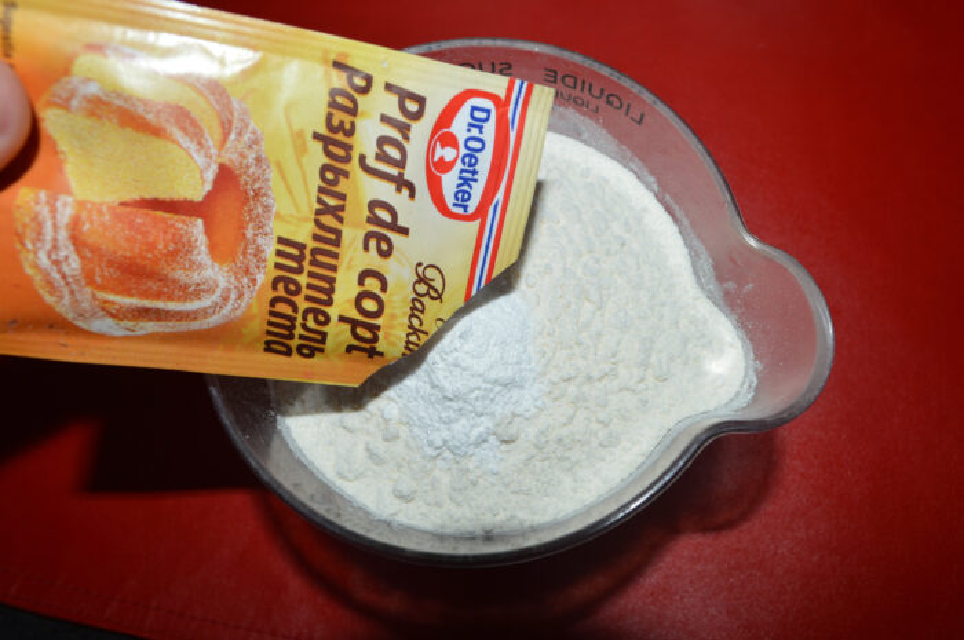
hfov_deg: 67.4
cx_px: 482
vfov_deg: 47.8
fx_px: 722
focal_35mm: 27
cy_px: 320
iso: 100
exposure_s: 1/60
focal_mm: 18
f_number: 8
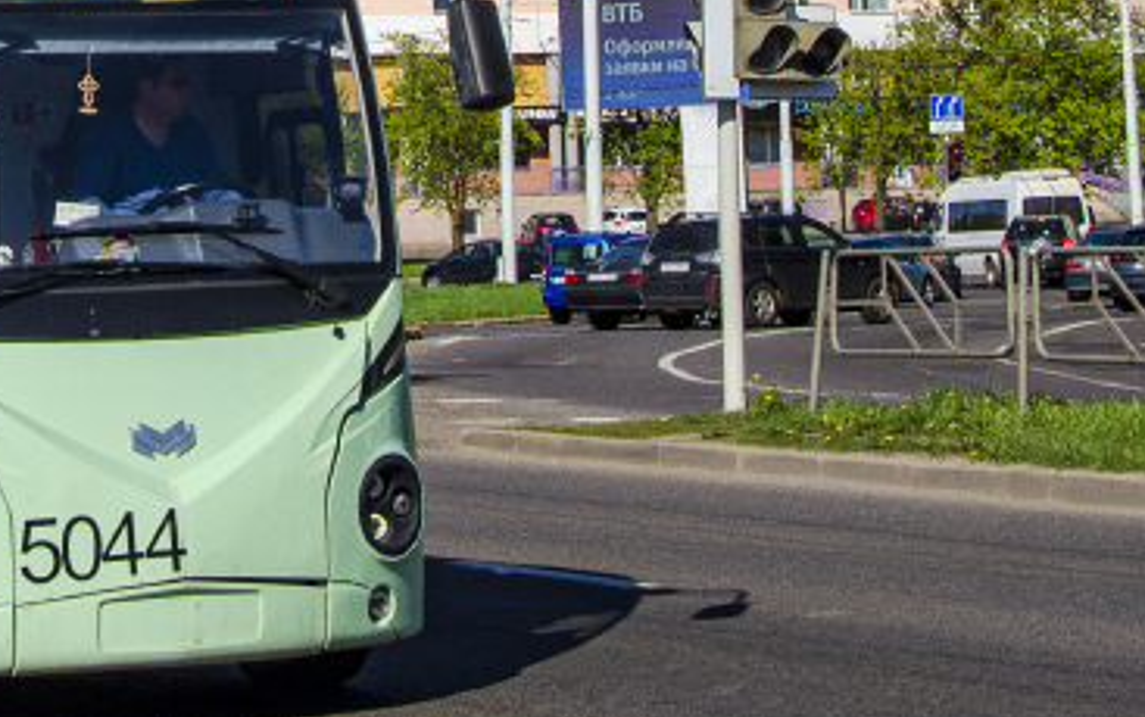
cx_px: 84
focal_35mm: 162
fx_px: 5059
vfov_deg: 7.9
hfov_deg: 12.8
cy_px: -388
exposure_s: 1/1600
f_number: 6.3
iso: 160
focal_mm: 30
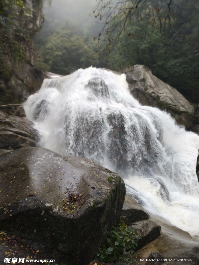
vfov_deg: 76.4
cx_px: 100
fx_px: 169
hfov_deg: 61.1
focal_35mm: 22
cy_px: 132
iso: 52
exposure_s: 1/100
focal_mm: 3.79
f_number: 2
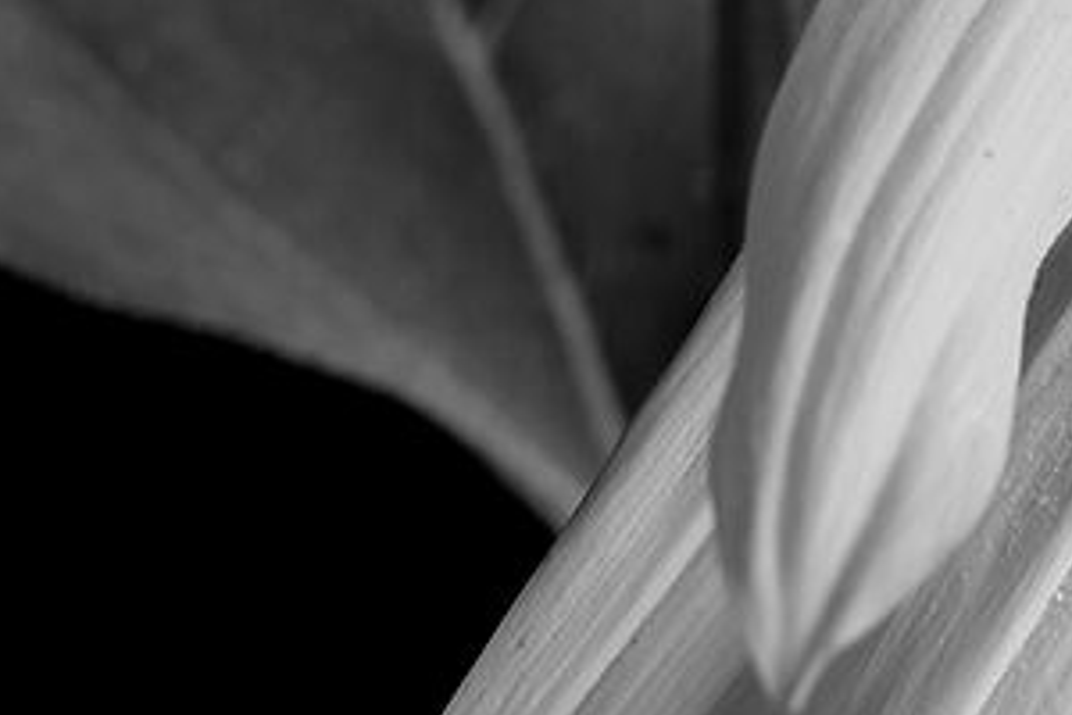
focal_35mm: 400
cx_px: 2115
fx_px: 11910
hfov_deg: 5.1
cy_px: -783
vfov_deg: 3.4
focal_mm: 50
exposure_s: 1/1.67
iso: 100
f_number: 8
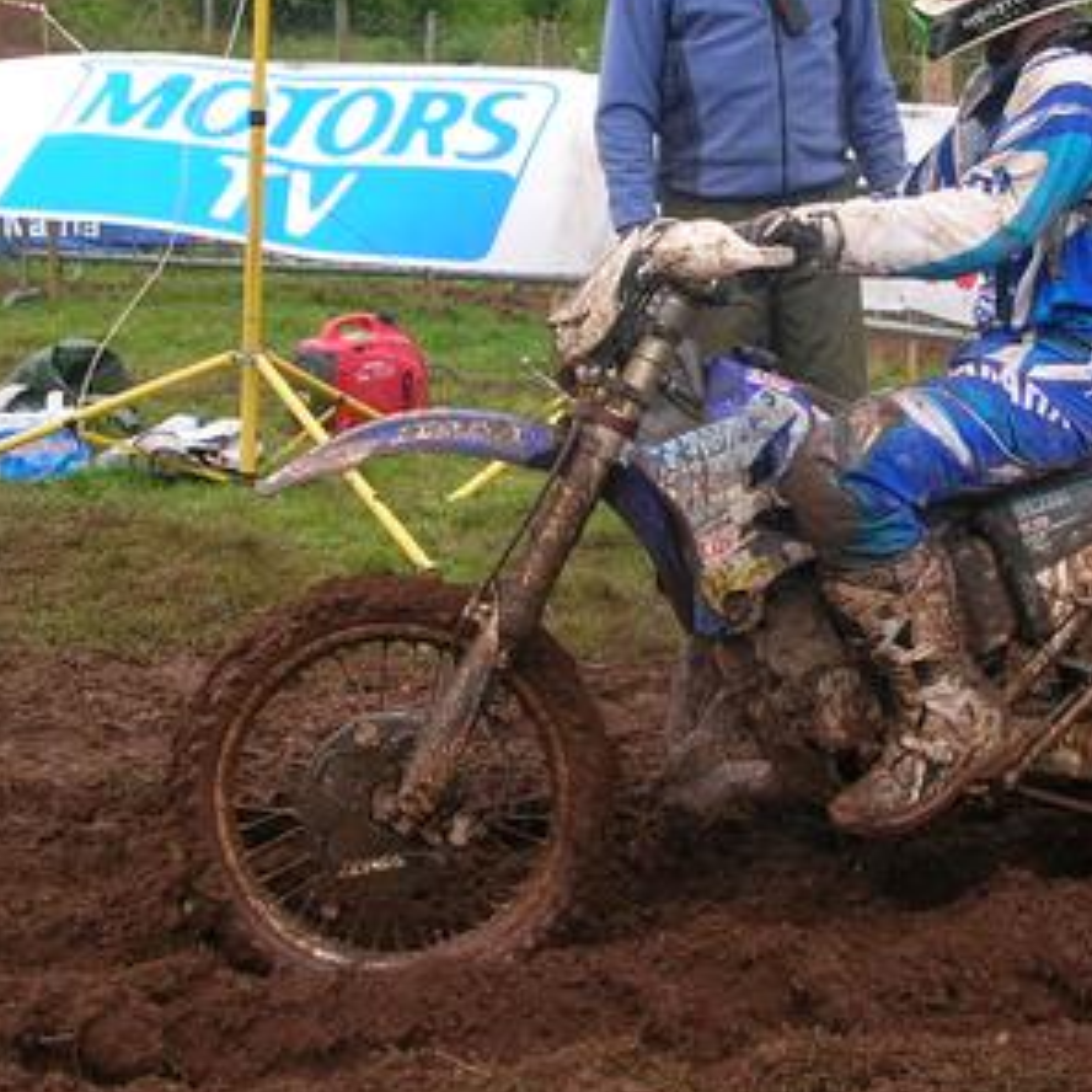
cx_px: 812
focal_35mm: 67
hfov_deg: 25.4
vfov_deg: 25.6
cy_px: 369
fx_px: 2391
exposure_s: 1/164
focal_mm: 5.8
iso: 50
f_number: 2.8
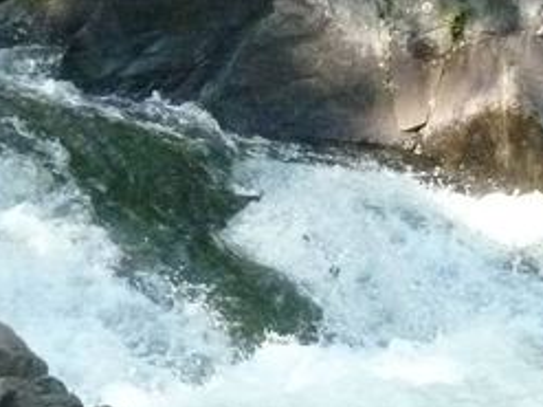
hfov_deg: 18.3
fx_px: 1678
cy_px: 163
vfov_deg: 13.8
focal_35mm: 107
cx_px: 154
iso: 1000
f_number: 8
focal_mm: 5.5
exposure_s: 1/320
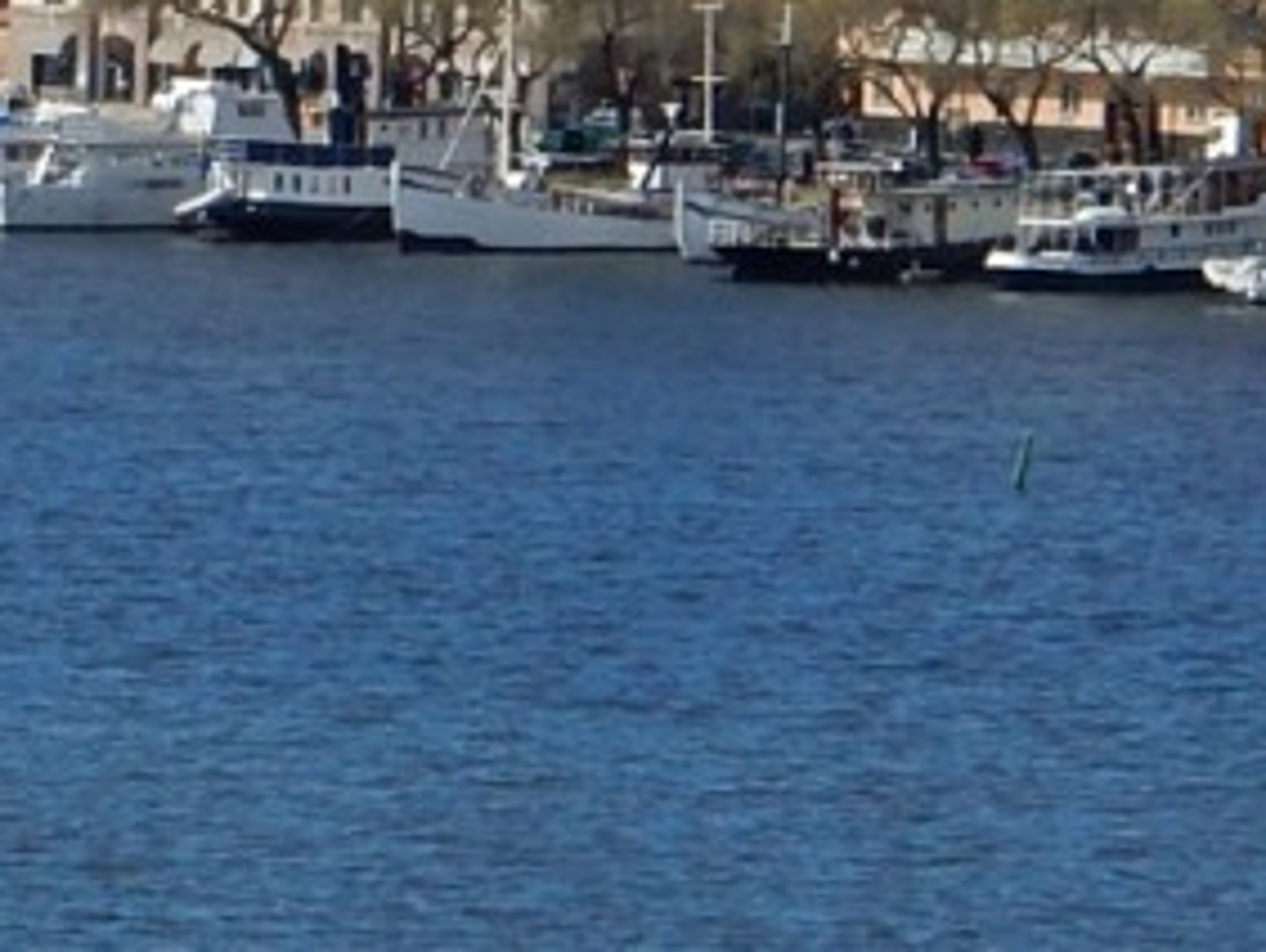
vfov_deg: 2.4
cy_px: -948
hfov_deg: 3.1
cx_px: -548
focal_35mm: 630
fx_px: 23060
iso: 125
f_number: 6
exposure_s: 1/800
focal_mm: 24.7
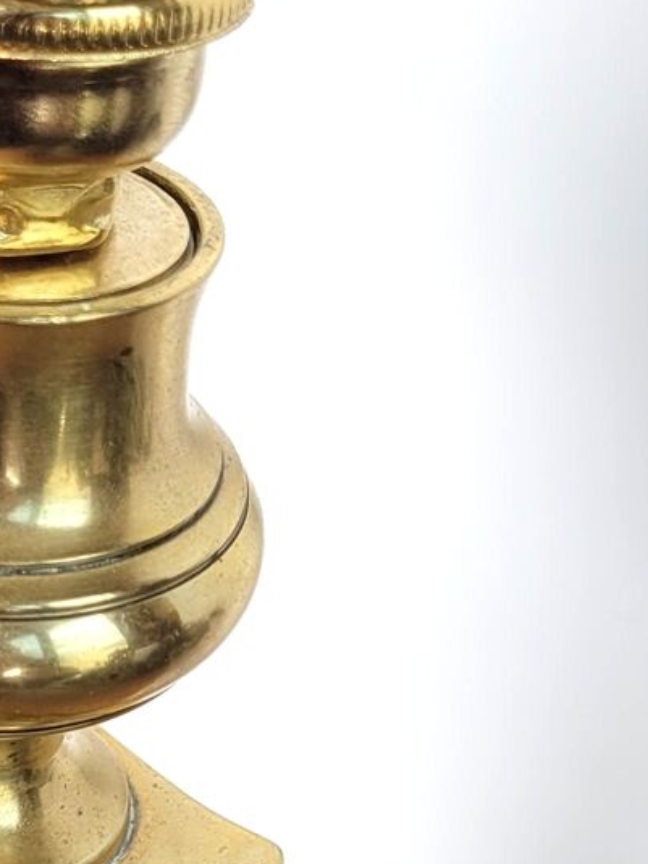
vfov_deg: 19.9
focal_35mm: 98
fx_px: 2447
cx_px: 29
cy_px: 627
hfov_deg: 14.9
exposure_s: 1/391
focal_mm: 5.4
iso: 40
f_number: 1.8
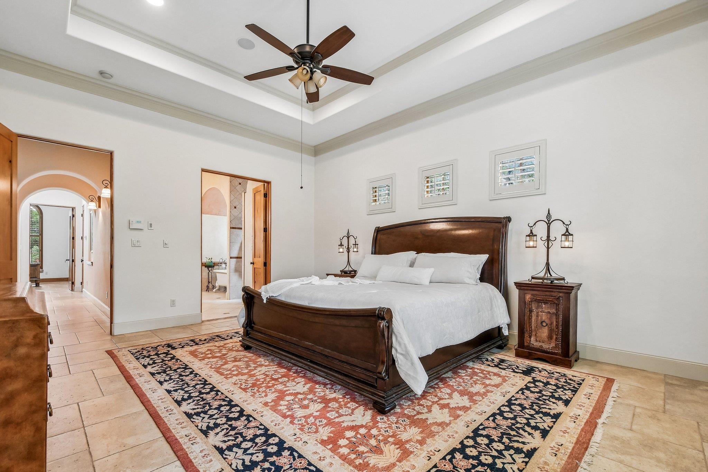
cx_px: 354
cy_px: 236
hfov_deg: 100.4
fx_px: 295
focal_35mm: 15
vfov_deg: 77.3
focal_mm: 10
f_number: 8
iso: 400
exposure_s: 1/6
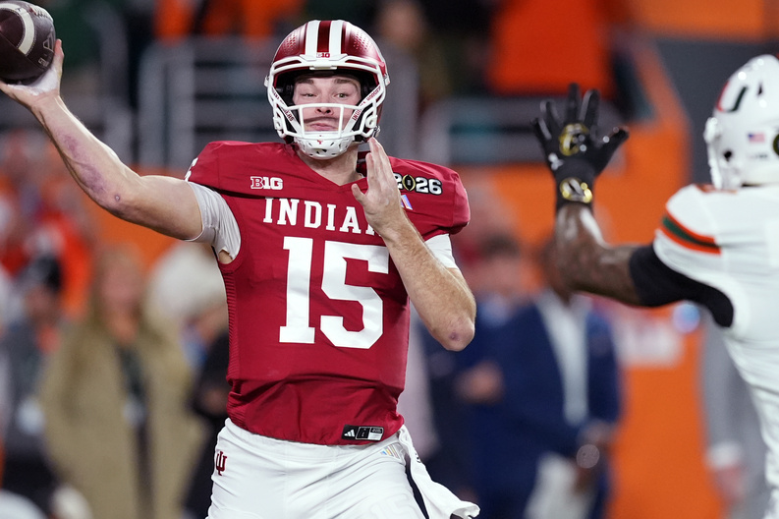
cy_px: 304
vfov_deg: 1.8
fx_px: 16762
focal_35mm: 775
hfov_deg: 2.7
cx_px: 440
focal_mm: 400
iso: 4000
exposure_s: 1/2000
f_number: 2.8
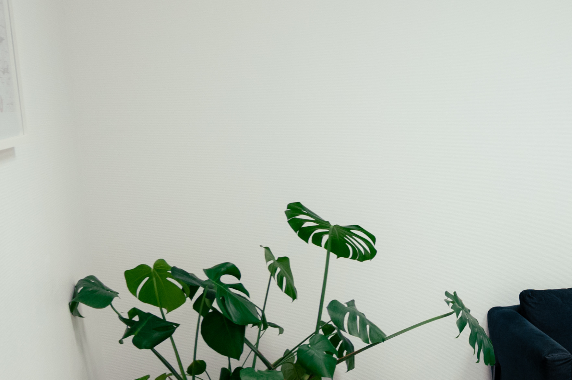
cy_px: 227
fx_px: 762
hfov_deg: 34.1
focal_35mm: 48
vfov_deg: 28.0
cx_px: 667
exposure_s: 1/80
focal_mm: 14
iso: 640
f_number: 4
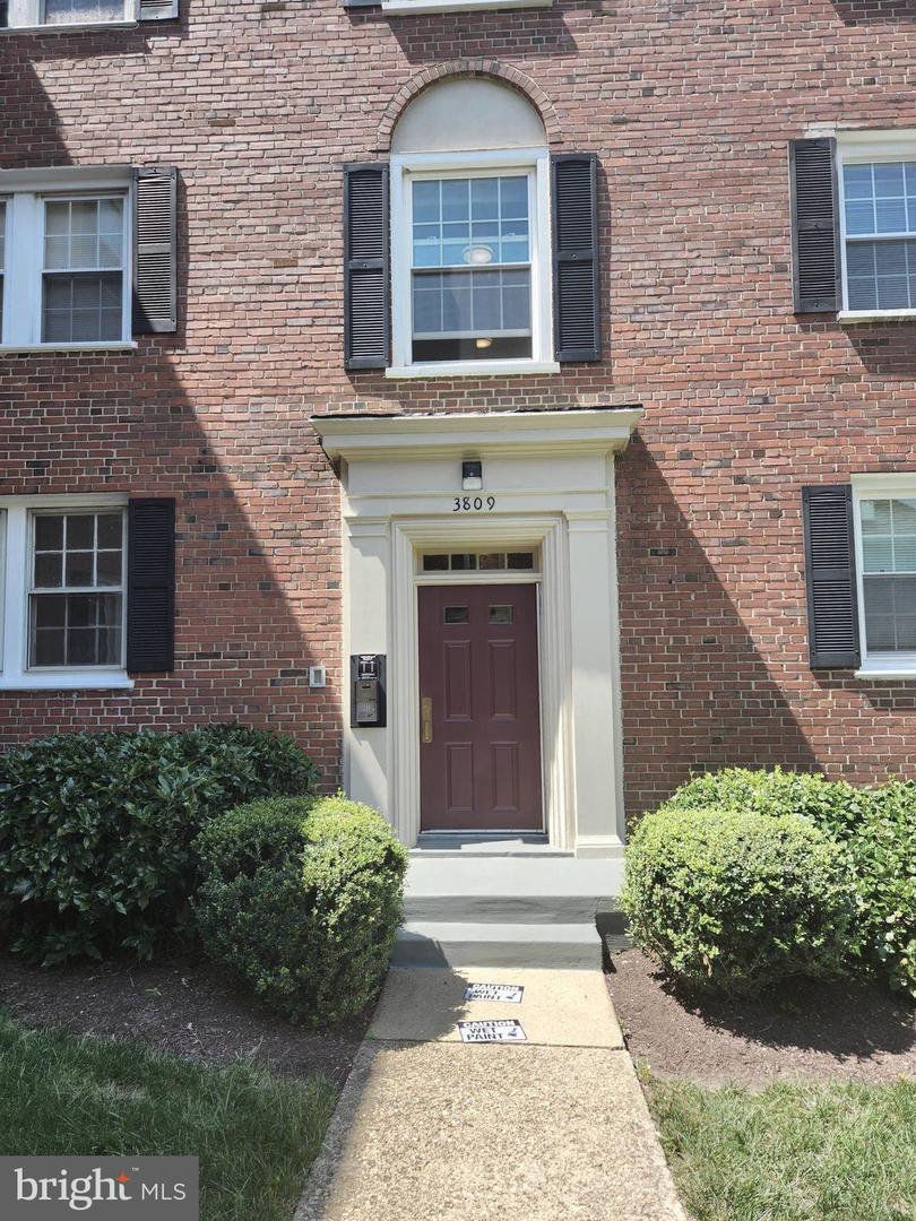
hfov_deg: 58.9
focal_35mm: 23
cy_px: 610
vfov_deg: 73.9
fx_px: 811
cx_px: 458
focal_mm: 5.4
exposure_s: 1/617
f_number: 1.8
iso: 20
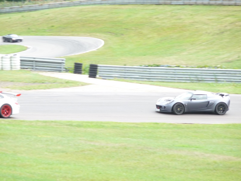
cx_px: 120
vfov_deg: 5.3
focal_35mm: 280
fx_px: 1949
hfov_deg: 7.1
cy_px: 90
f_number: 4.9
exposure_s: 1/125
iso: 160
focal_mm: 47
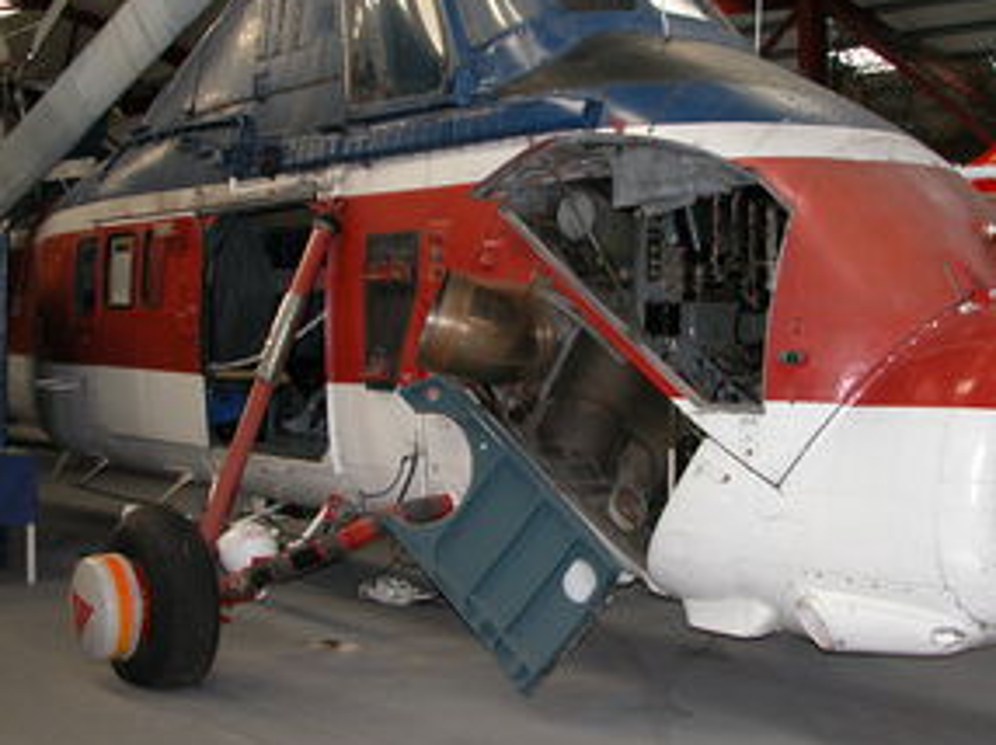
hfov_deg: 38.9
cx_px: 526
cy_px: 282
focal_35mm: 49
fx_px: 1409
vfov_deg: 29.5
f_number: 2.8
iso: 200
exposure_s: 1/60
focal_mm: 8.9
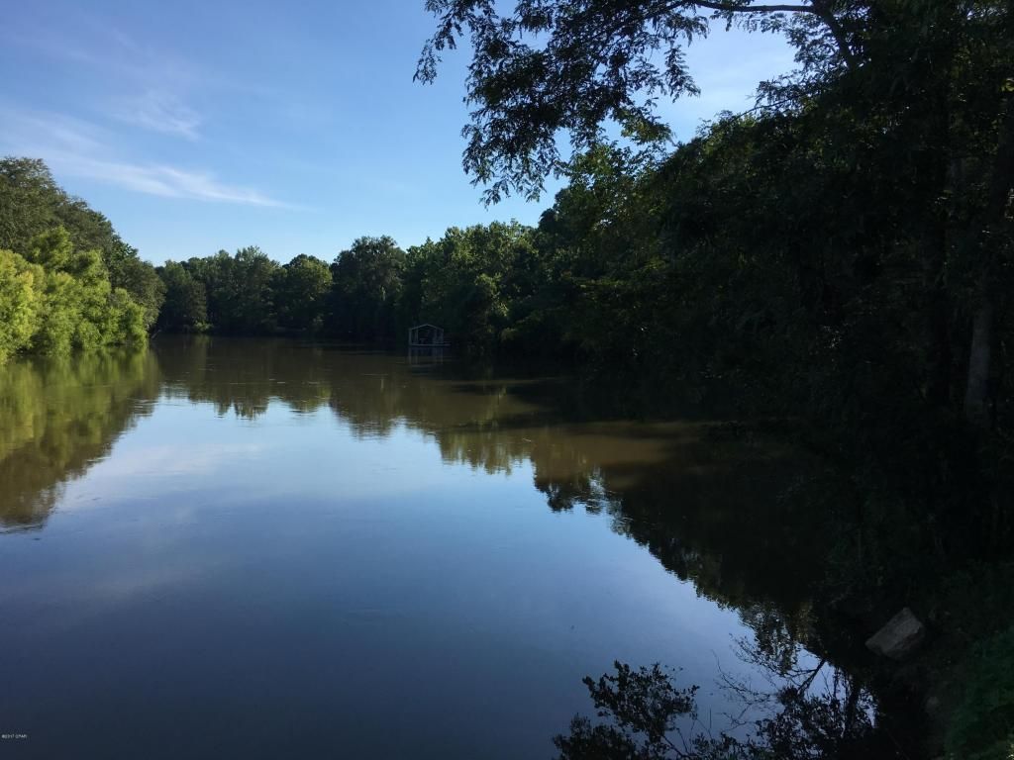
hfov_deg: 61.7
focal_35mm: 29
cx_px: 507
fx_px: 849
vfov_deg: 48.2
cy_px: 380
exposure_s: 1/1570
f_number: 2.2
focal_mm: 4.15
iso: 25
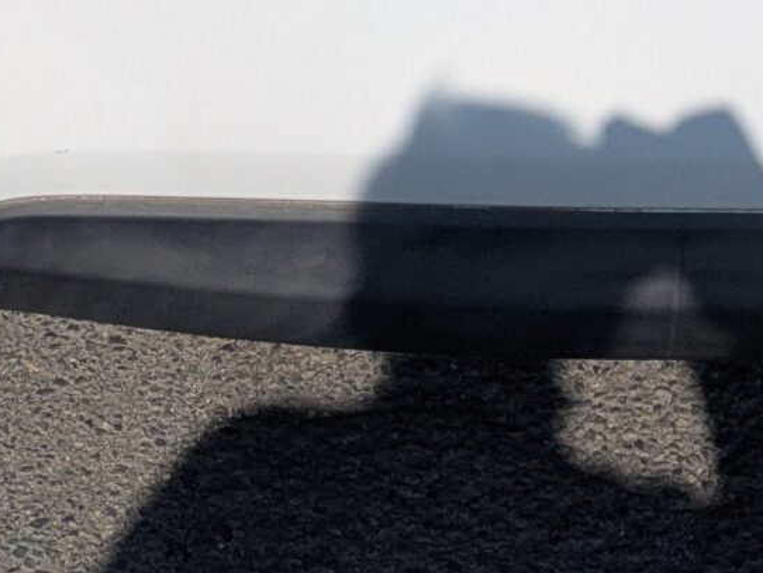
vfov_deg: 11.0
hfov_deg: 16.5
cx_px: 662
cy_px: -697
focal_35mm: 118
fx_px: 2602
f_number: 1.89
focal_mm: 5.43
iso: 76
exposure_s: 1/7092
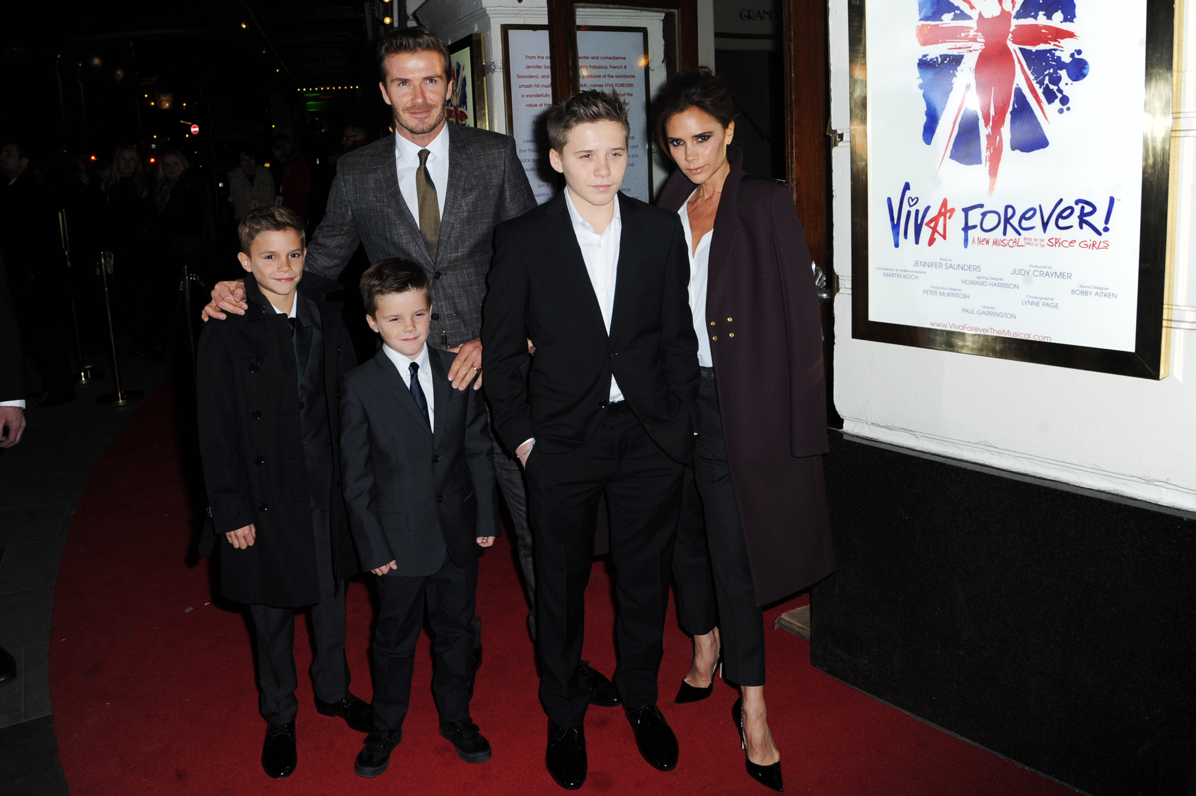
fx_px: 797
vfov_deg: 53.1
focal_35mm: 24
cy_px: 398
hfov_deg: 73.8
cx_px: 598
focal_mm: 24
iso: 320
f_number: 7.1
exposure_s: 1/160
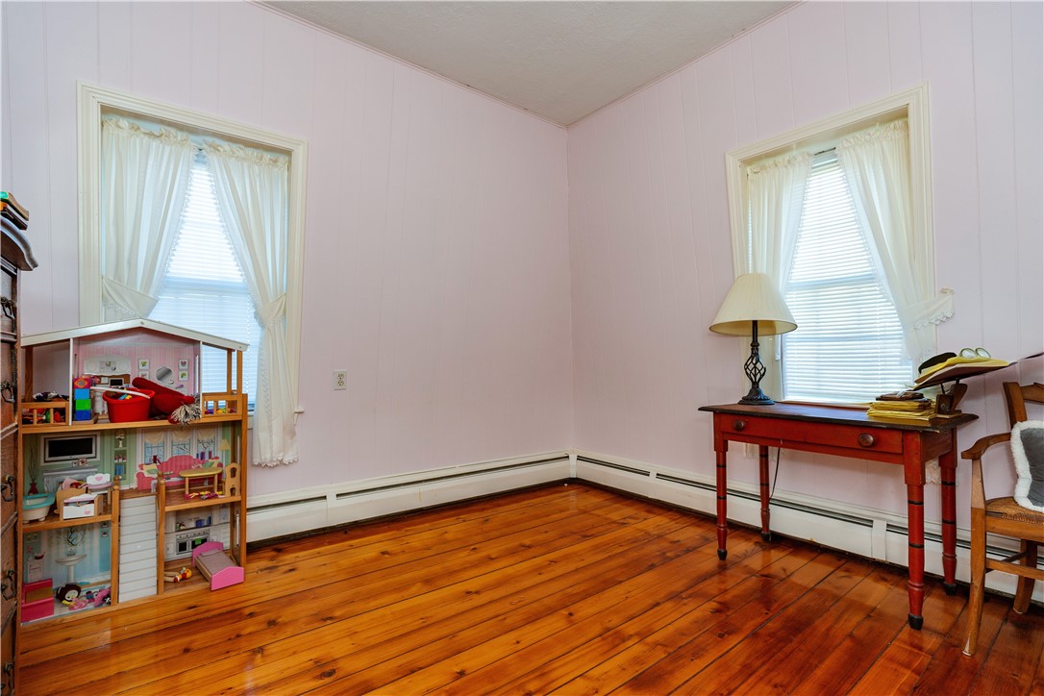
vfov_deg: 73.7
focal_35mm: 16
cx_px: 522
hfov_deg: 96.7
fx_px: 464
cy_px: 348
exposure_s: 1/20
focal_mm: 16
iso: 320
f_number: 6.3
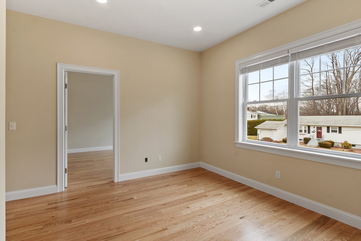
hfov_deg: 90.0
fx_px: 181
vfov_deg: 67.4
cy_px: 120
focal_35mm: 18
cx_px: 180
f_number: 8
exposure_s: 1/8
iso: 400
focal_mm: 12
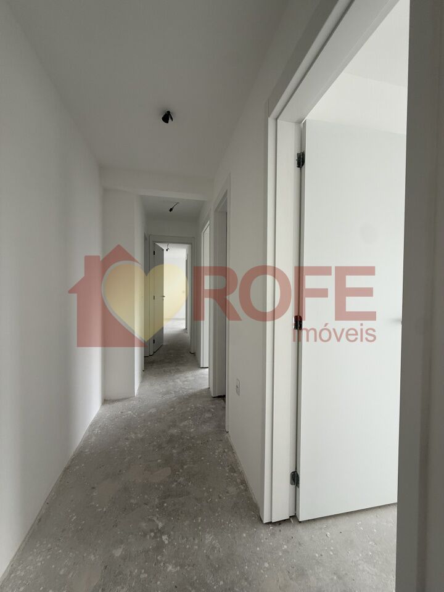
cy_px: 296
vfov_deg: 102.1
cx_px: 222
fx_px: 239
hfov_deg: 85.7
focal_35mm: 14
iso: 125
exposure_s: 1/99
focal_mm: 2.22
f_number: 2.2
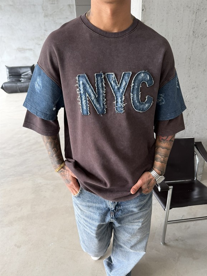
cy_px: 143
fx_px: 199
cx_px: 107
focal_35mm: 25
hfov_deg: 54.9
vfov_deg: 69.4
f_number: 1.78
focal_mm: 6.76
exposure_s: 1/121
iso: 100
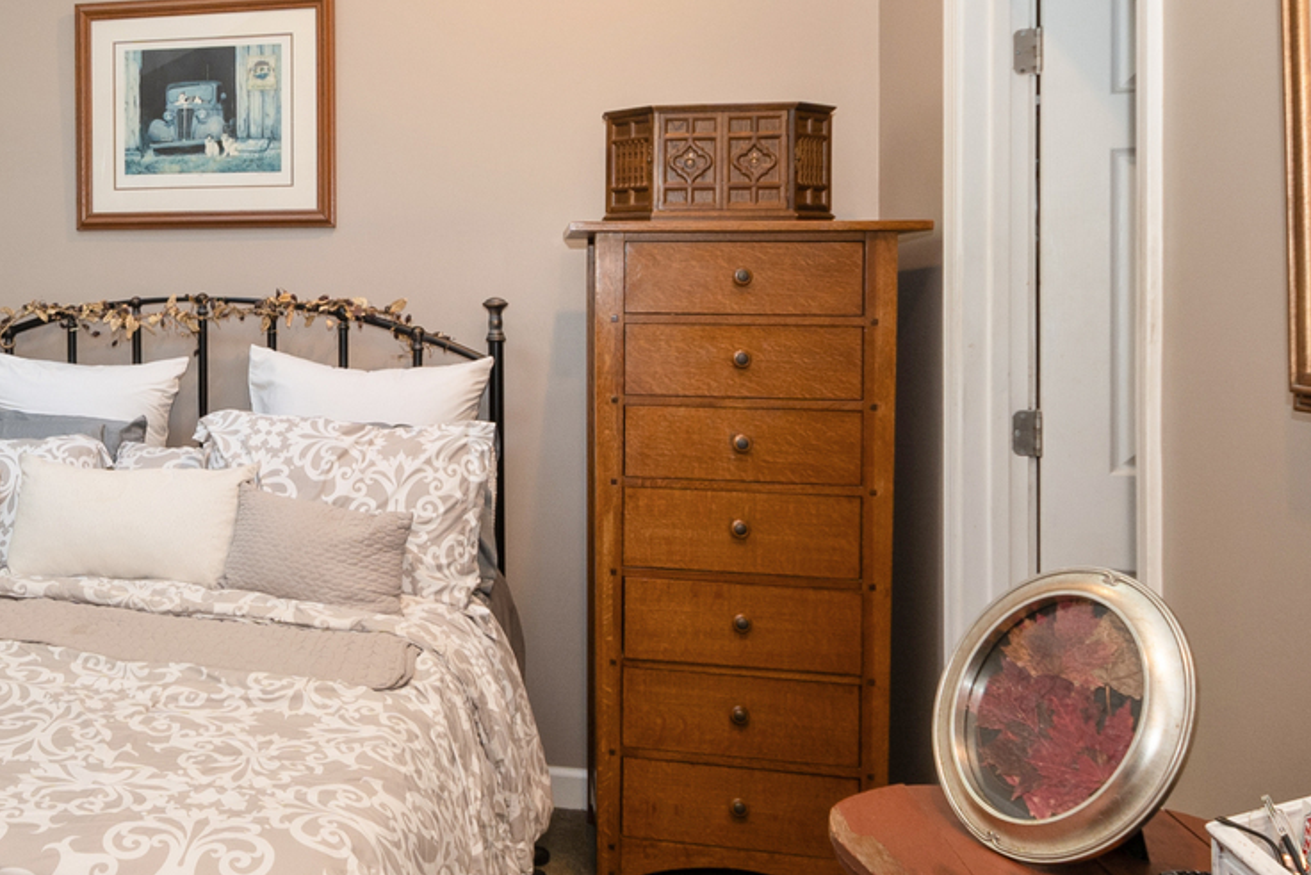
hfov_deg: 51.8
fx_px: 1202
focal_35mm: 33
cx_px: 182
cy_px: 351
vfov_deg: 39.8
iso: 250
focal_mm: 10
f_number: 7.1
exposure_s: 1/8
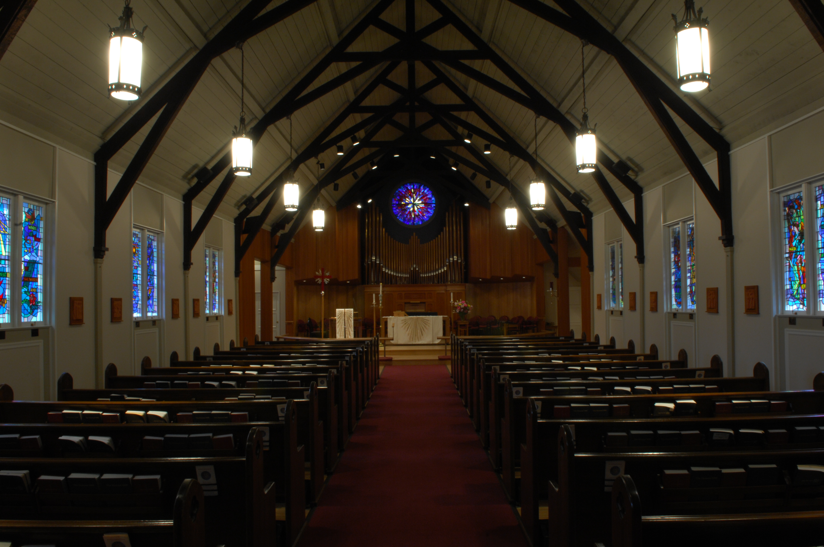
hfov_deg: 70.5
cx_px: 412
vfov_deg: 50.3
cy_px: 274
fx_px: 583
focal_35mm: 26
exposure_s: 4.5
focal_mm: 17
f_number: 22
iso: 200
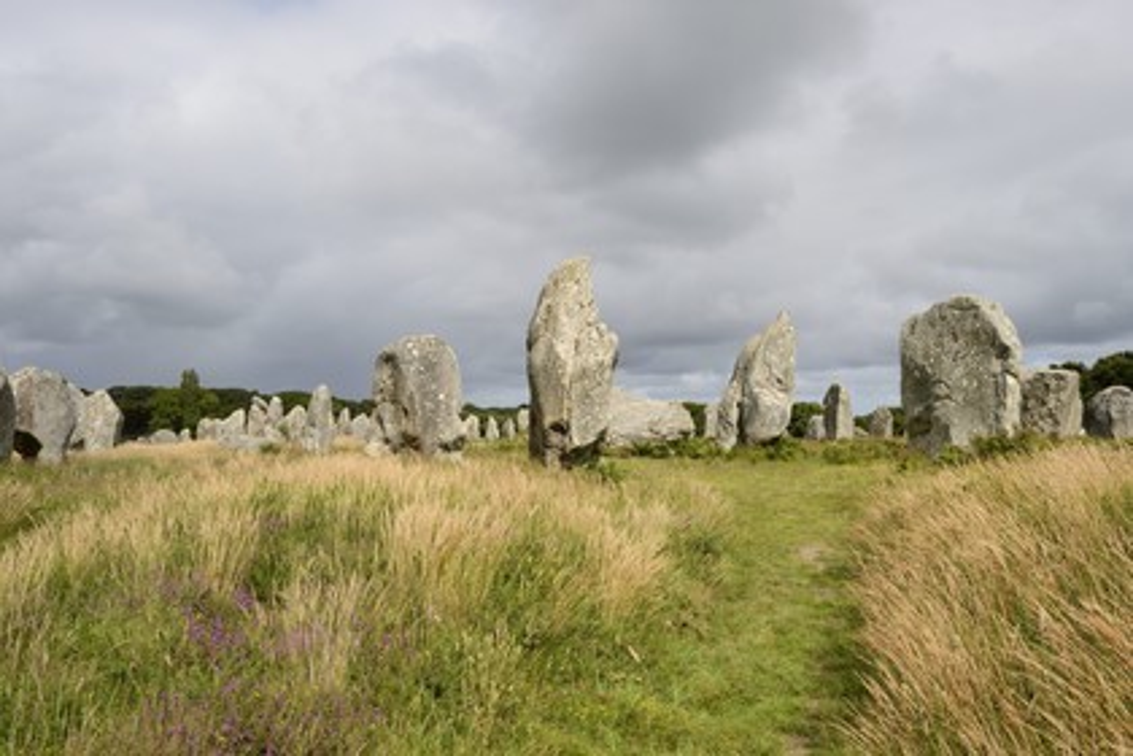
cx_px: 566
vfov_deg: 42.3
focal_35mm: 31
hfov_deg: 60.3
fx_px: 976
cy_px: 378
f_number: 16
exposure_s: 1/200
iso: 200
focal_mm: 31
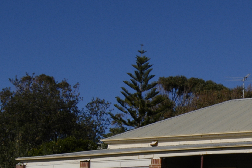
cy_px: 220
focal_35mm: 116
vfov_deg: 11.5
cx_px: 298
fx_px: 811
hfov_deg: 16.9
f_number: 11
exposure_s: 1/500
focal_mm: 24
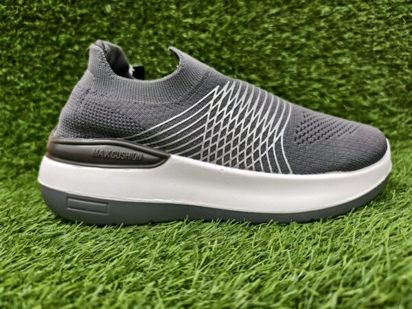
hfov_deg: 73.9
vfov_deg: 58.9
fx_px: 274
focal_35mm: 23
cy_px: 154
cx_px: 206
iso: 290
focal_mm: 6.54
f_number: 1.57
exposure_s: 1/100
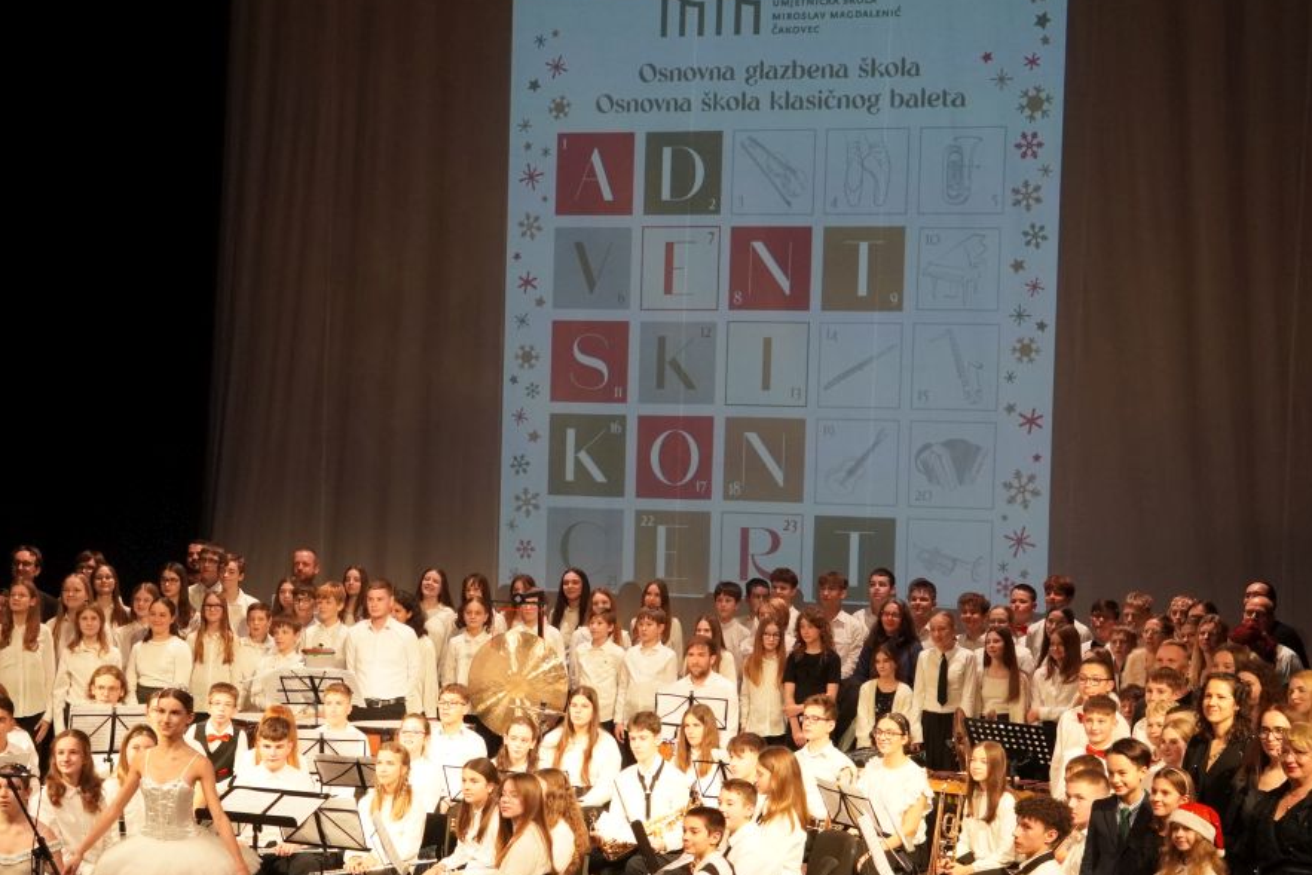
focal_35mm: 79
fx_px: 2886
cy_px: 573
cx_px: 579
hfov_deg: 25.6
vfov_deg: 17.2
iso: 1600
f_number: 3.5
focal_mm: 31.4
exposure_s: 1/100
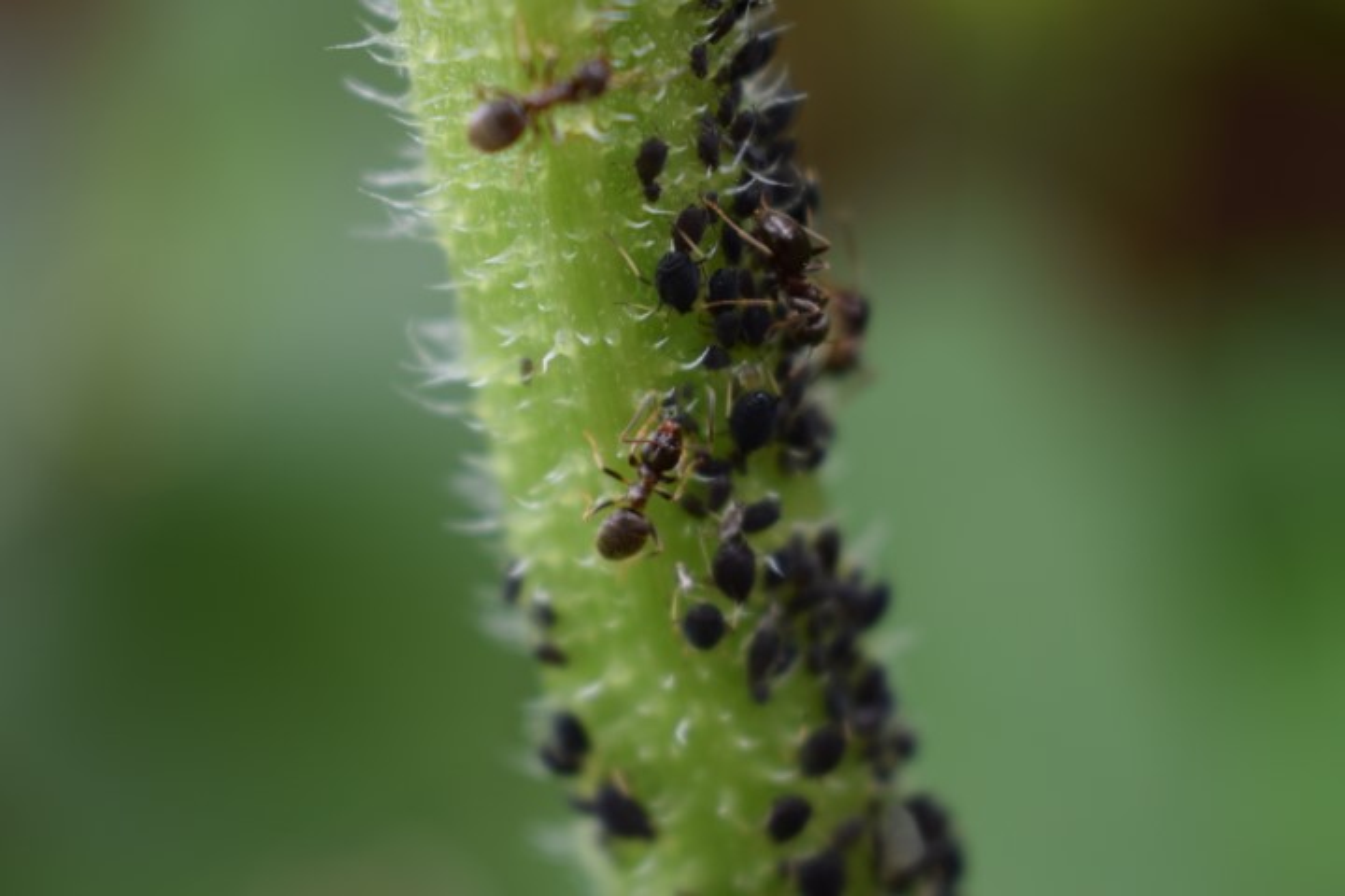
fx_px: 2690
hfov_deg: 28.1
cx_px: 672
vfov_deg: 18.9
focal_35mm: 72
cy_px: 448
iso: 400
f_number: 5.6
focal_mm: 48
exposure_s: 1/125
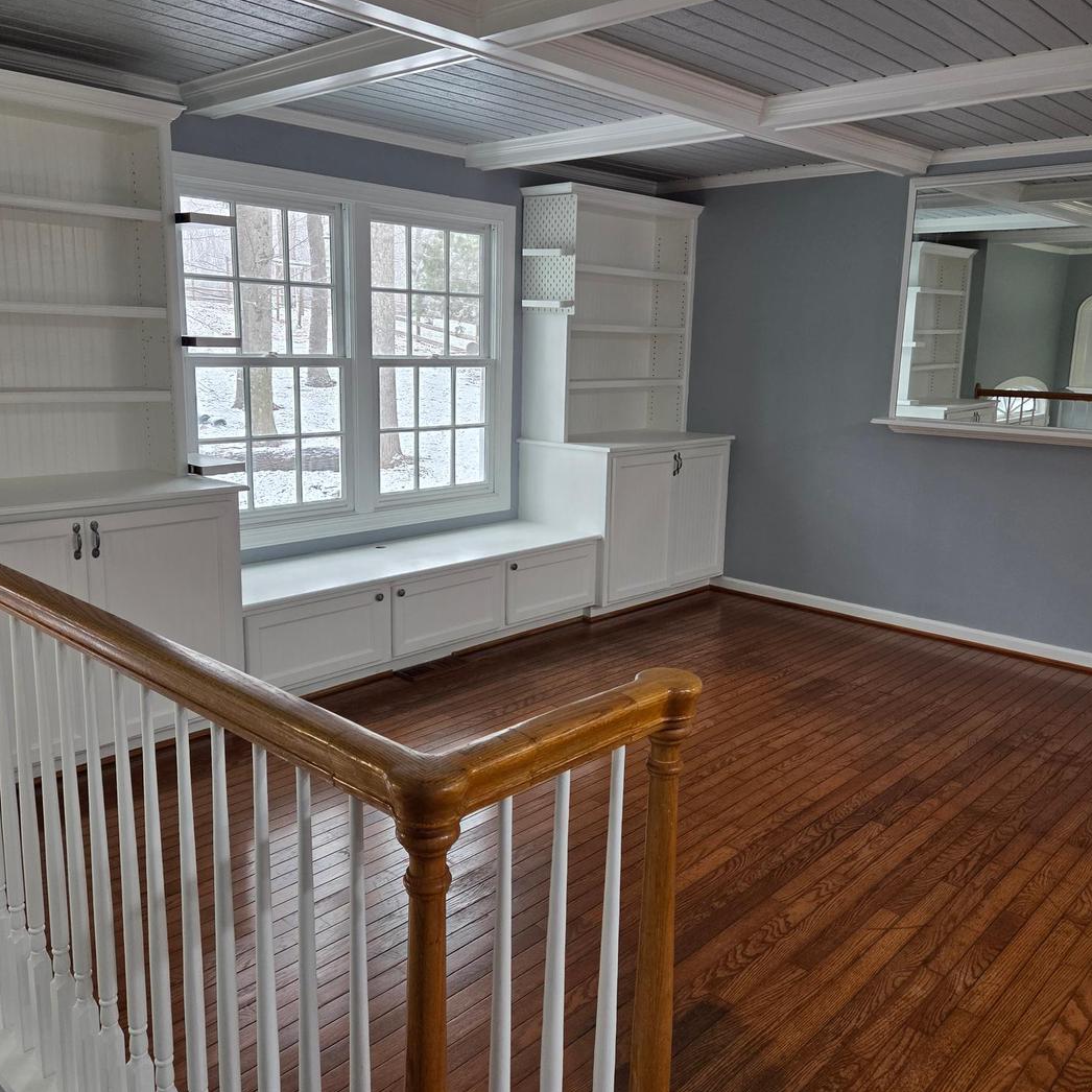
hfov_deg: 57.3
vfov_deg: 57.3
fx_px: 999
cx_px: 535
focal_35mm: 28
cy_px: 540
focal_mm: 5.4
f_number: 1.8
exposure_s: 1/120
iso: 160
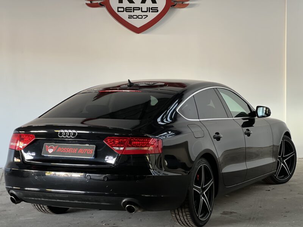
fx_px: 674
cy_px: 114
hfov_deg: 25.3
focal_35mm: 77
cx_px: 152
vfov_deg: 19.1
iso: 400
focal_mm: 9
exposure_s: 1/25
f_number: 2.8
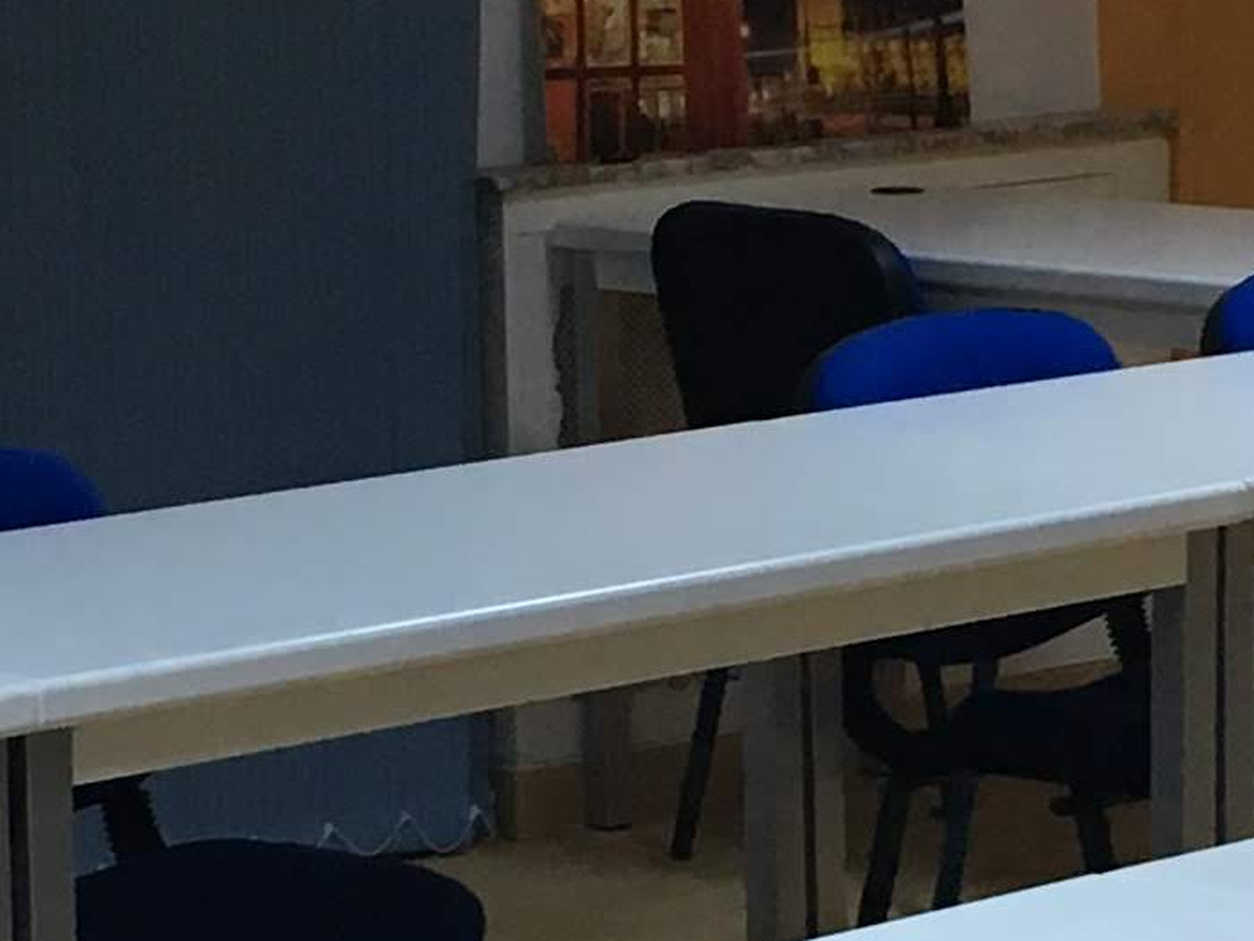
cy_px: 752
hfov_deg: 11.8
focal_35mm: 168
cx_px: 517
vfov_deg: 8.8
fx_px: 6086
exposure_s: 1/33
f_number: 2.2
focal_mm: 4.15
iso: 100
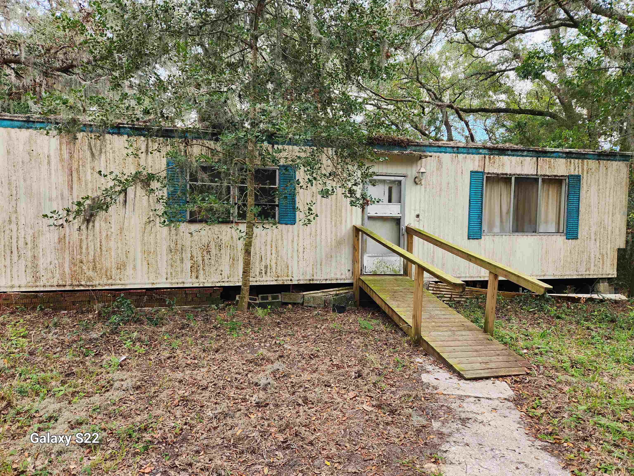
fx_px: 421
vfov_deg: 58.9
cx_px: 317
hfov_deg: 73.9
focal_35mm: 23
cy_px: 238
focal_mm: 5.4
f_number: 1.8
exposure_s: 1/180
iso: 50
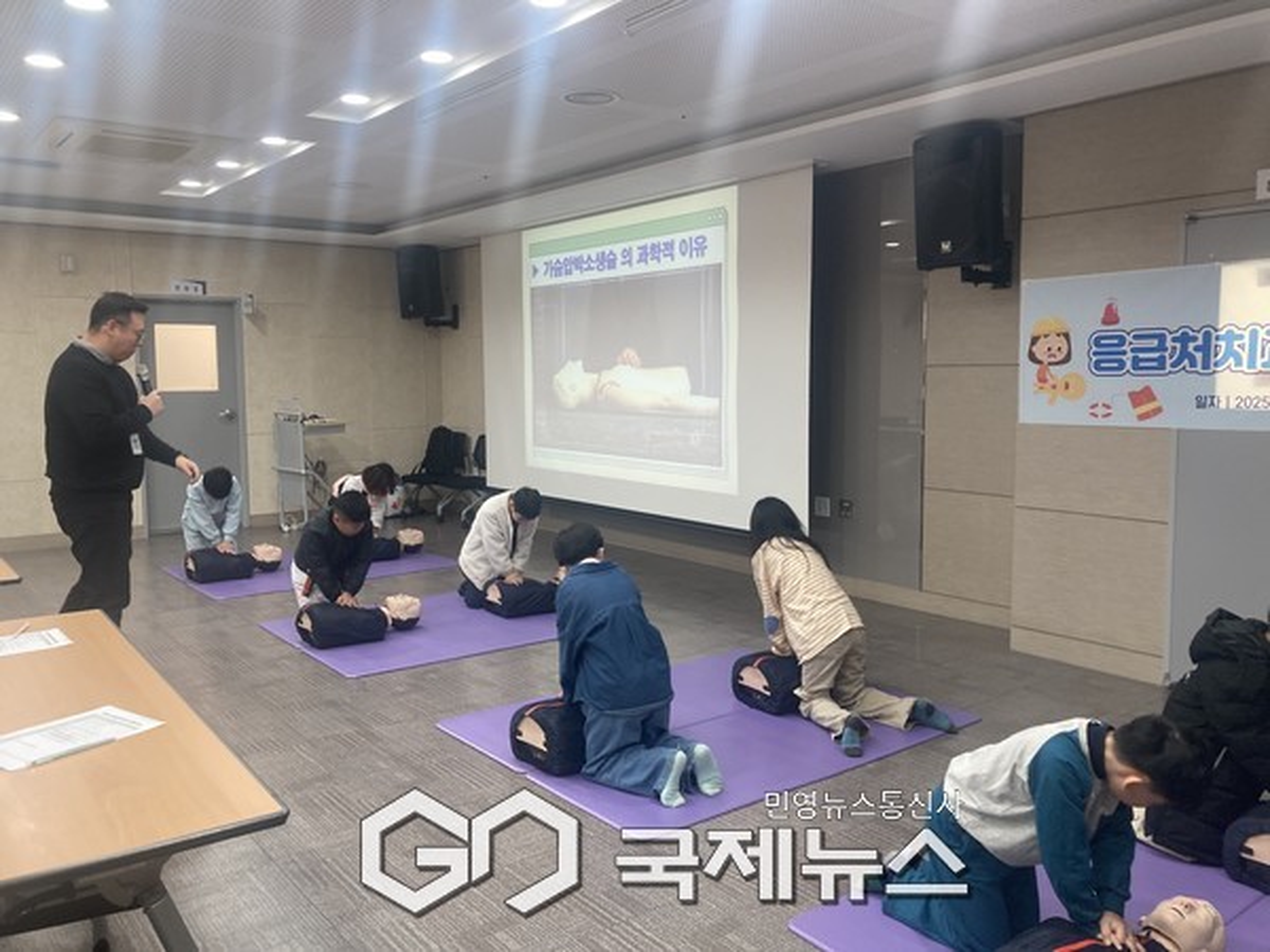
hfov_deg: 63.4
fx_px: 1027
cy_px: 476
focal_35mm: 28
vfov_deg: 49.7
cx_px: 635
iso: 100
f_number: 1.8
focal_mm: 3.99
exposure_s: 1/60
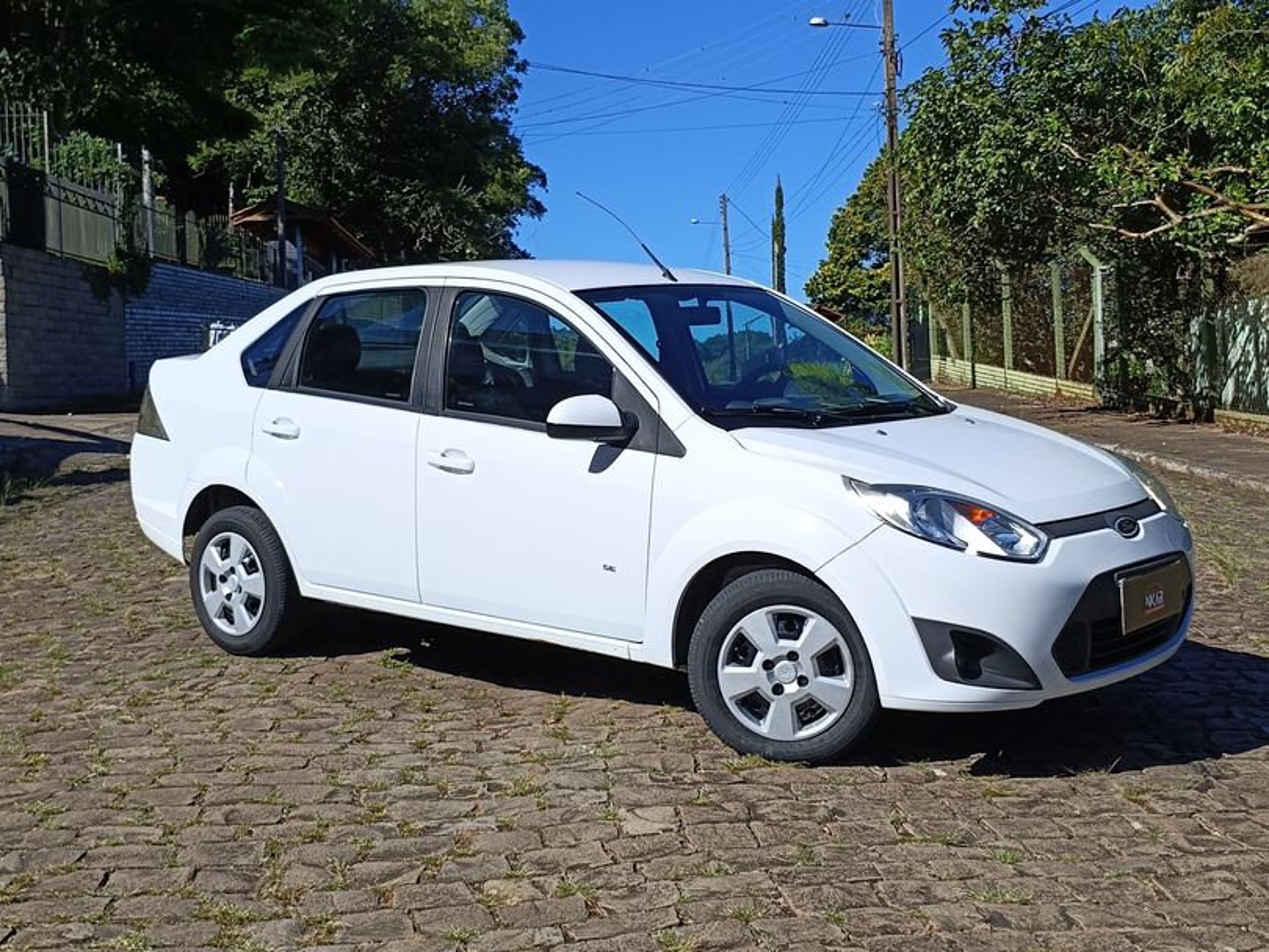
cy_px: 476
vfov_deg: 53.1
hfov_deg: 67.3
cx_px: 634
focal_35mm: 26
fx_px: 953
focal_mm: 4.94
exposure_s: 1/3891
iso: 73
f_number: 1.5
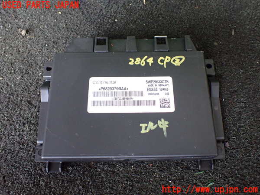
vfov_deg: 46.8
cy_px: 98
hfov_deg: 60.0
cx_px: 130
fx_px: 225
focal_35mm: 30
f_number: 2.3
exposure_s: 1/80
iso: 800
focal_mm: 5.4
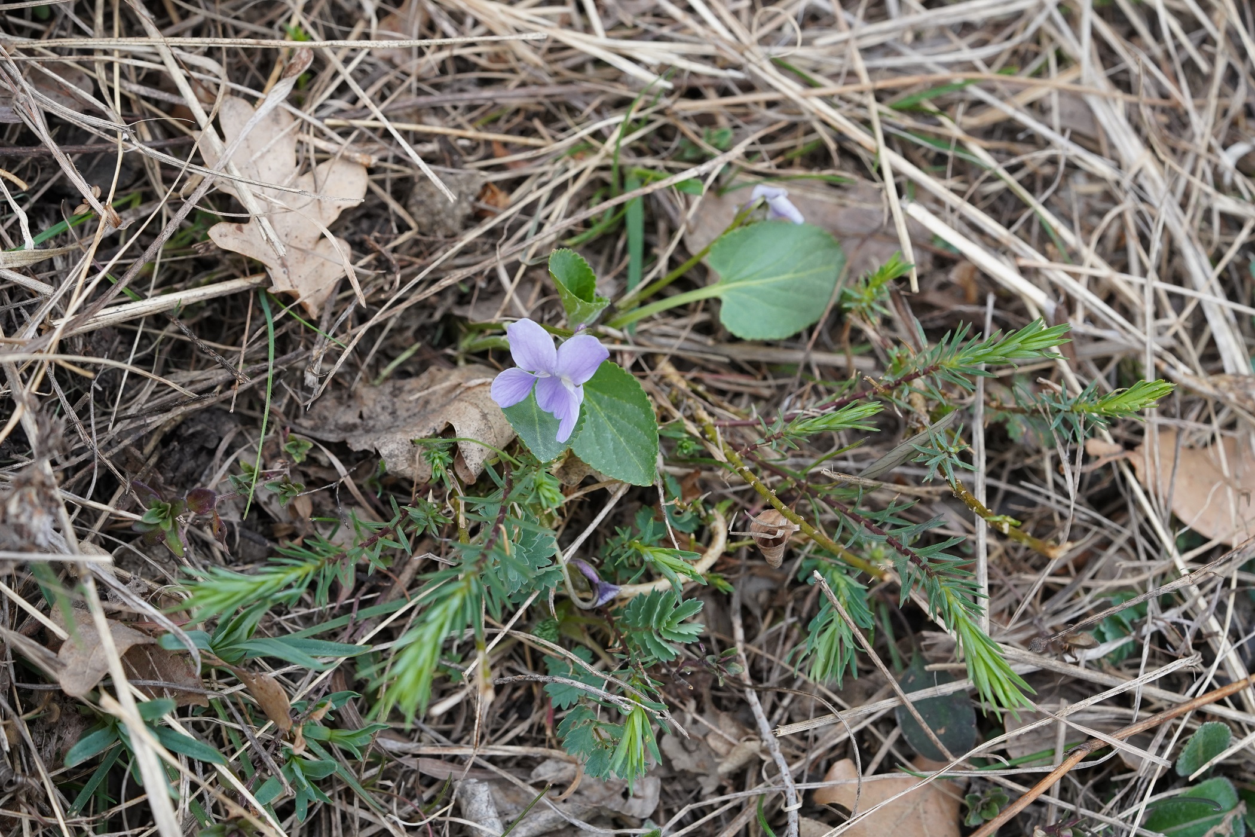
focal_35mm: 90
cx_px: 628
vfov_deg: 15.2
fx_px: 3137
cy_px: 418
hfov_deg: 22.6
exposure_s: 1/250
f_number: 8
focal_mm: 90
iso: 2000
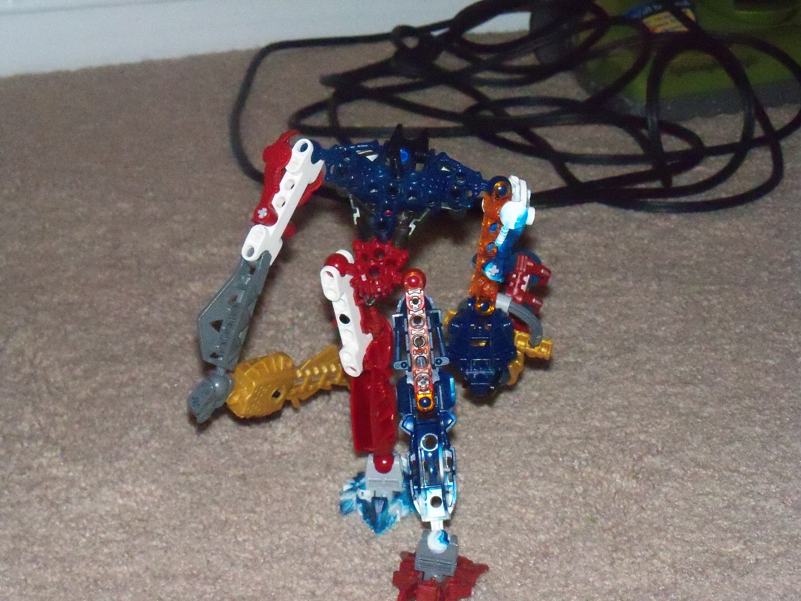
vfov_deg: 18.4
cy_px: 300
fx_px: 1851
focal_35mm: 80
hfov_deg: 24.4
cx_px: 400
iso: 1600
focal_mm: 14.2
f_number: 4.1
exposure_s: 1/500
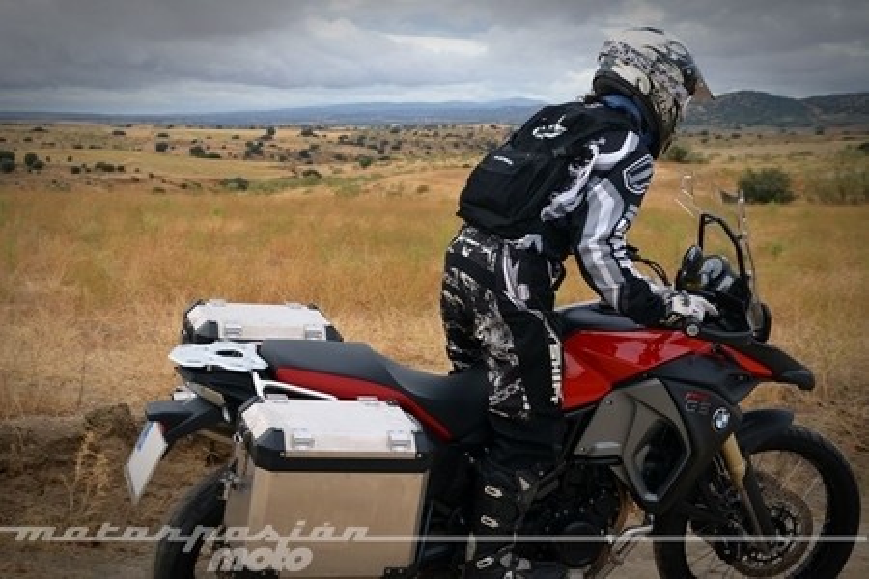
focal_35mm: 39
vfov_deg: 34.2
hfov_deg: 49.6
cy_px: 290
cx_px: 434
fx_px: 941
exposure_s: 1/1250
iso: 500
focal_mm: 26
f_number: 8
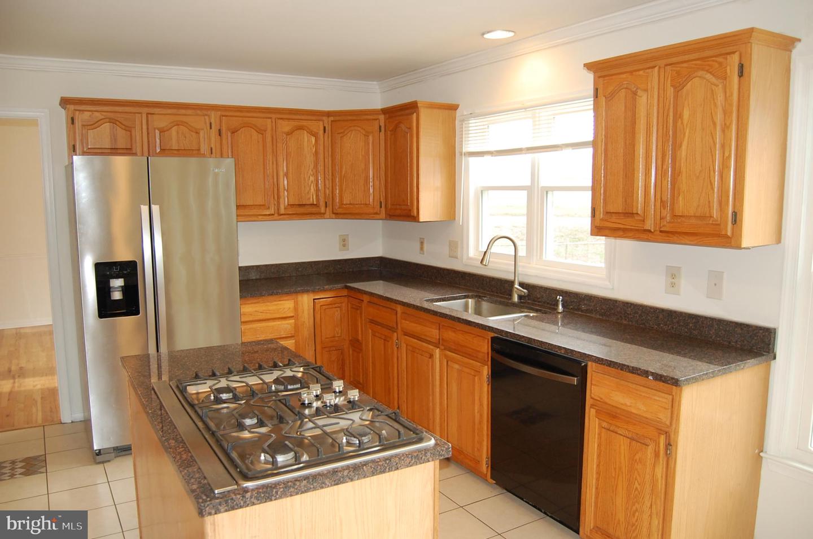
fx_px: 609
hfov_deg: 67.5
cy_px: 270
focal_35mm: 27
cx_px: 406
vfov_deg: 47.8
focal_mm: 18
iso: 400
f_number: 3.5
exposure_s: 1/60
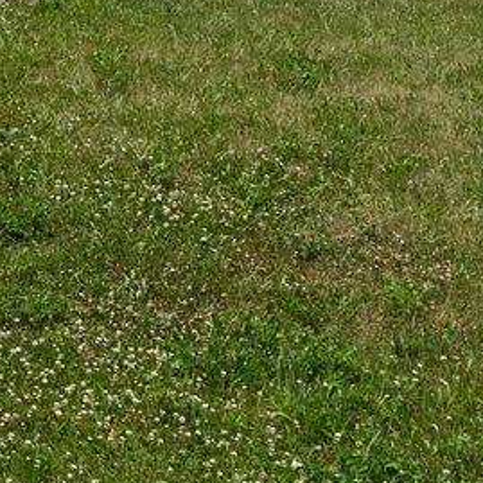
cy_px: -320
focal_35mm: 123
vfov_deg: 13.1
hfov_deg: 13.5
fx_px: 1942
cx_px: -183
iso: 100
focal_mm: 16
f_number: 8
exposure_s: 1/400
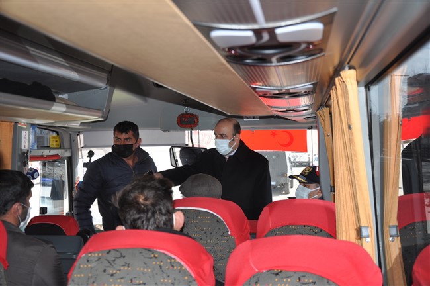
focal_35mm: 39
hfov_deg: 49.6
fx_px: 465
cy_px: 143
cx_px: 215
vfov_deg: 34.1
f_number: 4
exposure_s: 1/200
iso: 200
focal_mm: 26
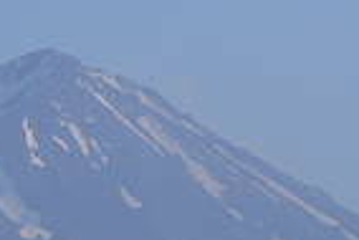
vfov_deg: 1.9
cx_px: 20
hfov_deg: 2.9
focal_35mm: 719
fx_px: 7177
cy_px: 284
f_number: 5
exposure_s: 1/640
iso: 200
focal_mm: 200
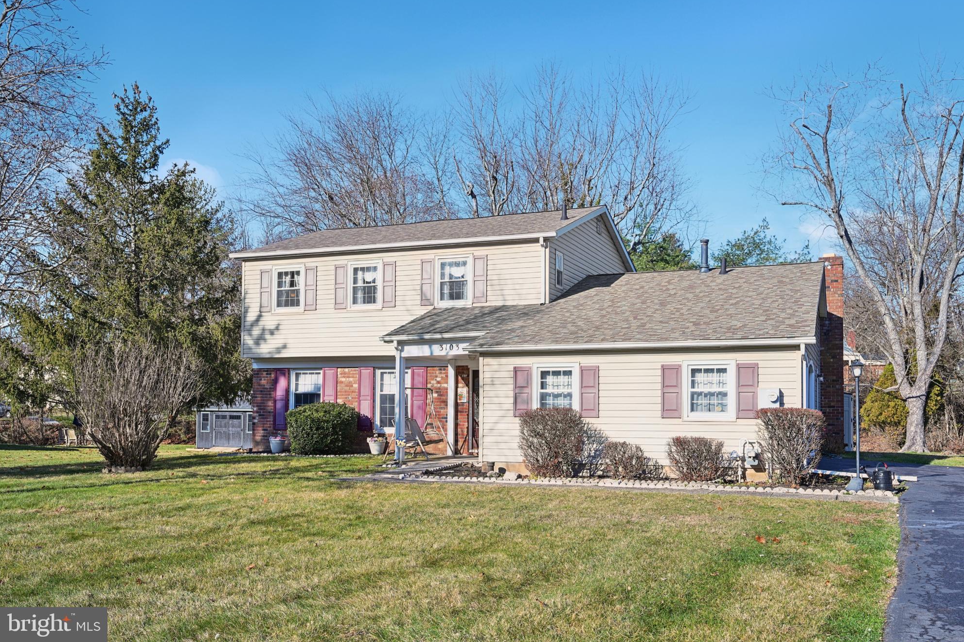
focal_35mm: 31
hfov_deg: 60.3
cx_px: 498
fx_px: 830
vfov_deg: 42.3
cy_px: 311
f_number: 8
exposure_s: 1/500
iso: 800
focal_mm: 30
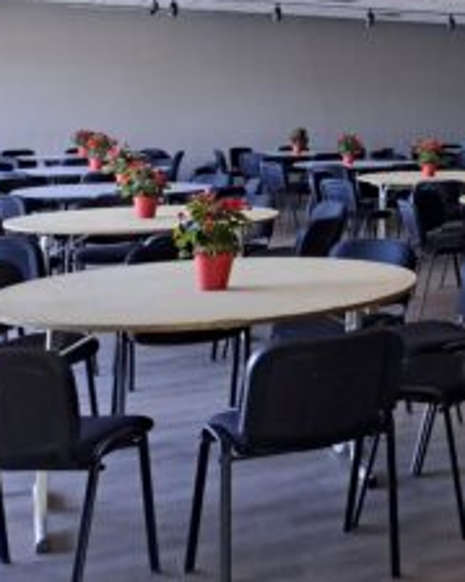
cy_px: 65
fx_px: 998
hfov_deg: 22.5
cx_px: 656
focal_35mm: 58
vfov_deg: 31.1
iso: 320
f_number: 1.8
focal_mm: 4.65
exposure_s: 1/25
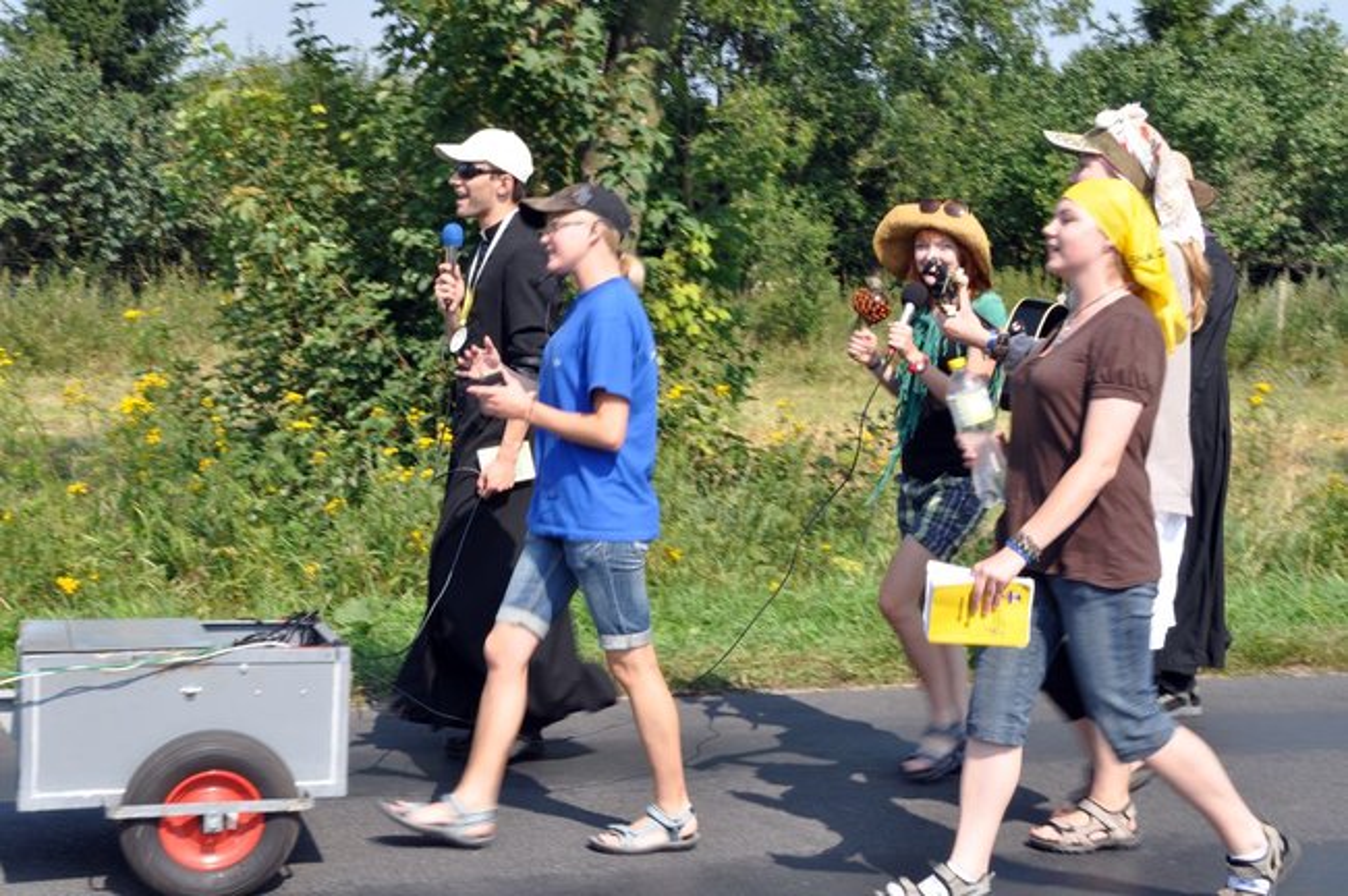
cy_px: 448
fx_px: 2469
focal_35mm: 66
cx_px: 674
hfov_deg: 30.5
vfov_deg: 20.6
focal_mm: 44
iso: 200
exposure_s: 1/60
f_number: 20
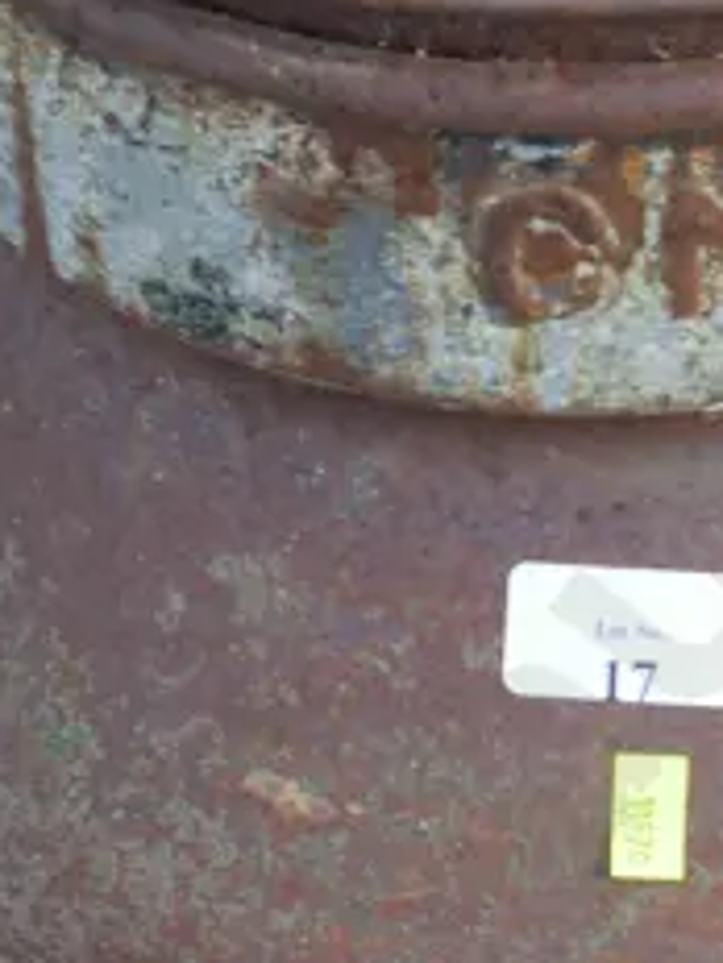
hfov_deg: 6.7
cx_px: 696
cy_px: 560
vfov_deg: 9.0
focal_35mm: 221
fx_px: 6154
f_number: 5.3
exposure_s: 1/100
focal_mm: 25
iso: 200
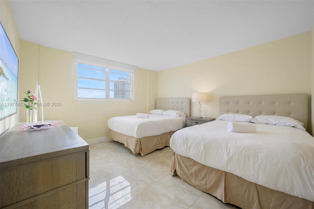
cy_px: 104
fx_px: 122
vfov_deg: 81.2
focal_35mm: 14
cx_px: 157
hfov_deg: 104.3
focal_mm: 14
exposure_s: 1/20
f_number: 8
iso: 100
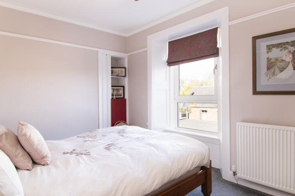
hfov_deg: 81.2
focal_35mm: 21
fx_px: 172
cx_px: 147
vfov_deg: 59.5
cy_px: 96
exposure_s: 1/5
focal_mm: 10
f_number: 9
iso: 250
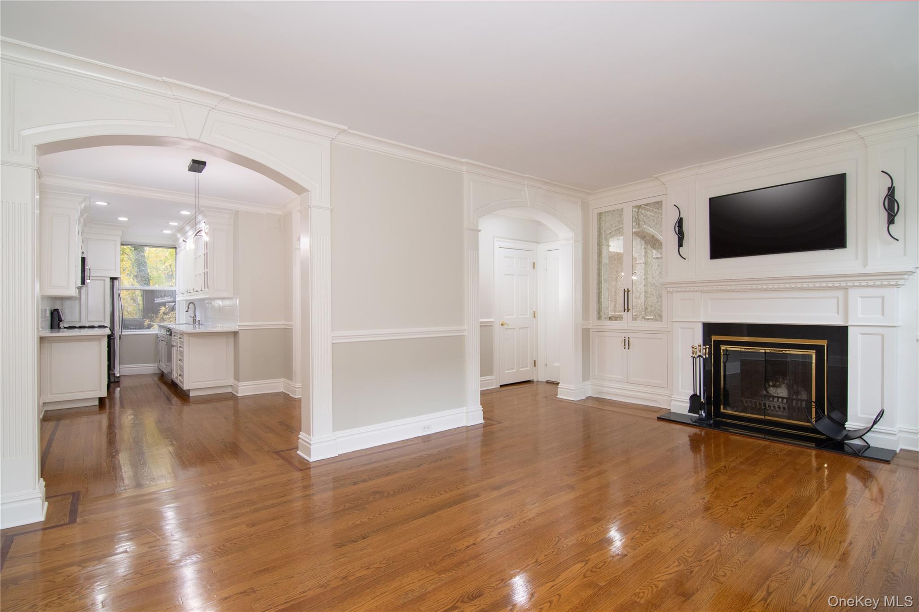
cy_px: 306
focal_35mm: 16
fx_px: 421
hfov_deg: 95.0
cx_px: 460
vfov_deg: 72.0
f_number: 8
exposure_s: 1/30
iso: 640
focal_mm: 11
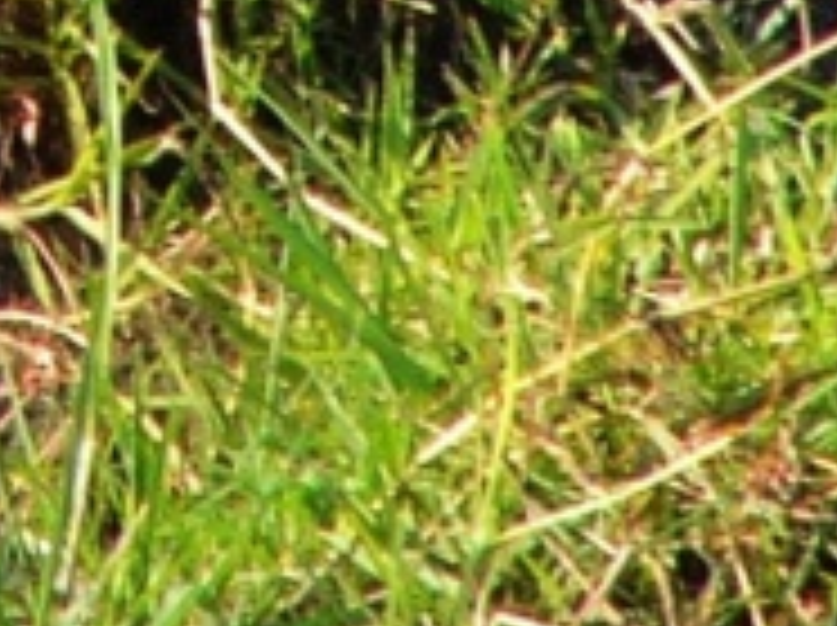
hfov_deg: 0.9
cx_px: 369
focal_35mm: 2211
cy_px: -777
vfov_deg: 0.7
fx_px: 53392
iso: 100
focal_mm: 72
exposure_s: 1/160
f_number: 8
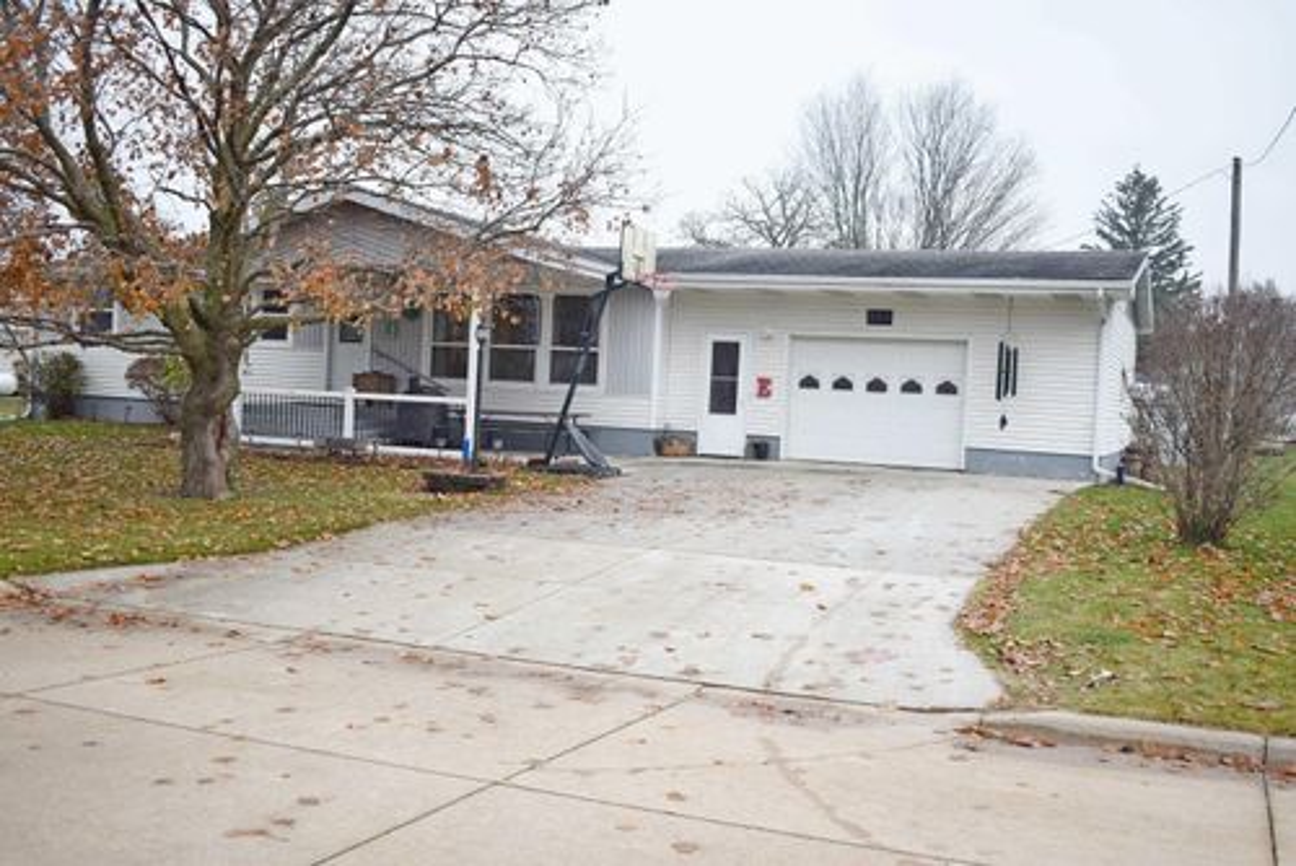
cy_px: 433
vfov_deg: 36.9
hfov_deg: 53.1
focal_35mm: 36
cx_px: 648
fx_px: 1297
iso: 140
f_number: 4
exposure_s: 1/40
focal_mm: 24
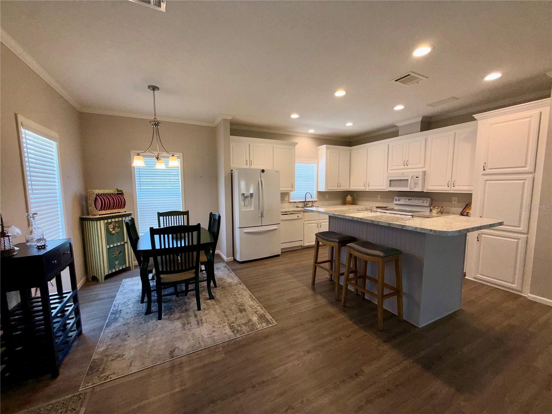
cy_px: 207
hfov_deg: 102.1
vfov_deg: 85.7
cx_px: 276
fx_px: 223
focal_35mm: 14
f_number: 2.2
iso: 50
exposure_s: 1/122
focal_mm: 2.22
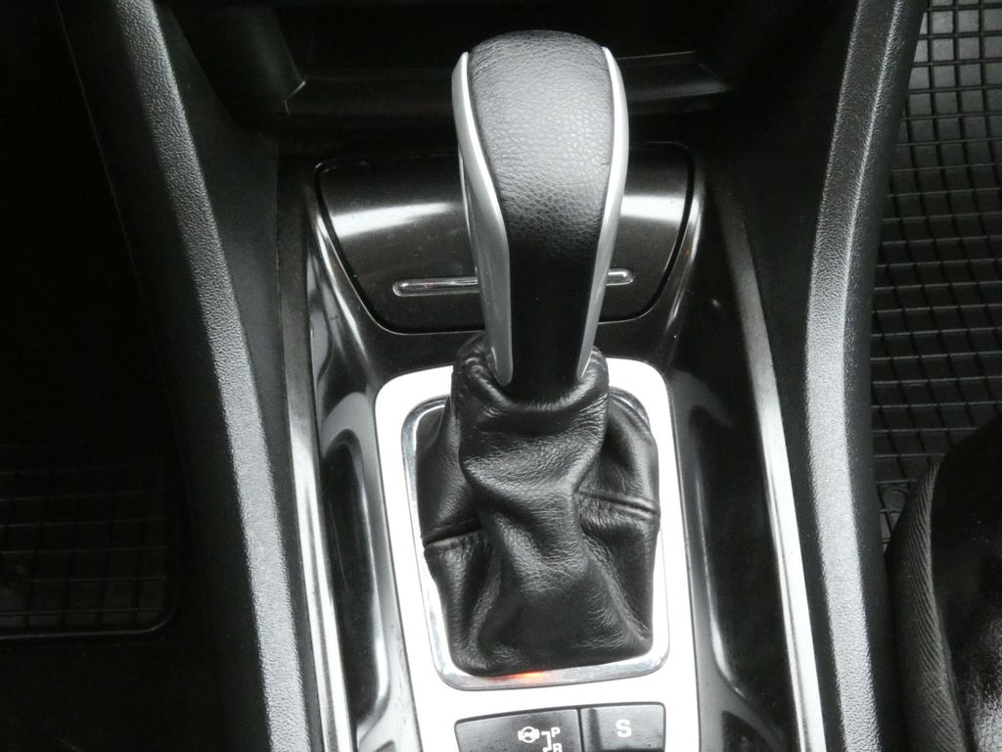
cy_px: 376
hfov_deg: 45.8
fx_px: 1187
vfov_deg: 35.1
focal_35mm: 41
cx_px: 501
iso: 1600
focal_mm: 7.3
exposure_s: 1/15
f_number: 5.6
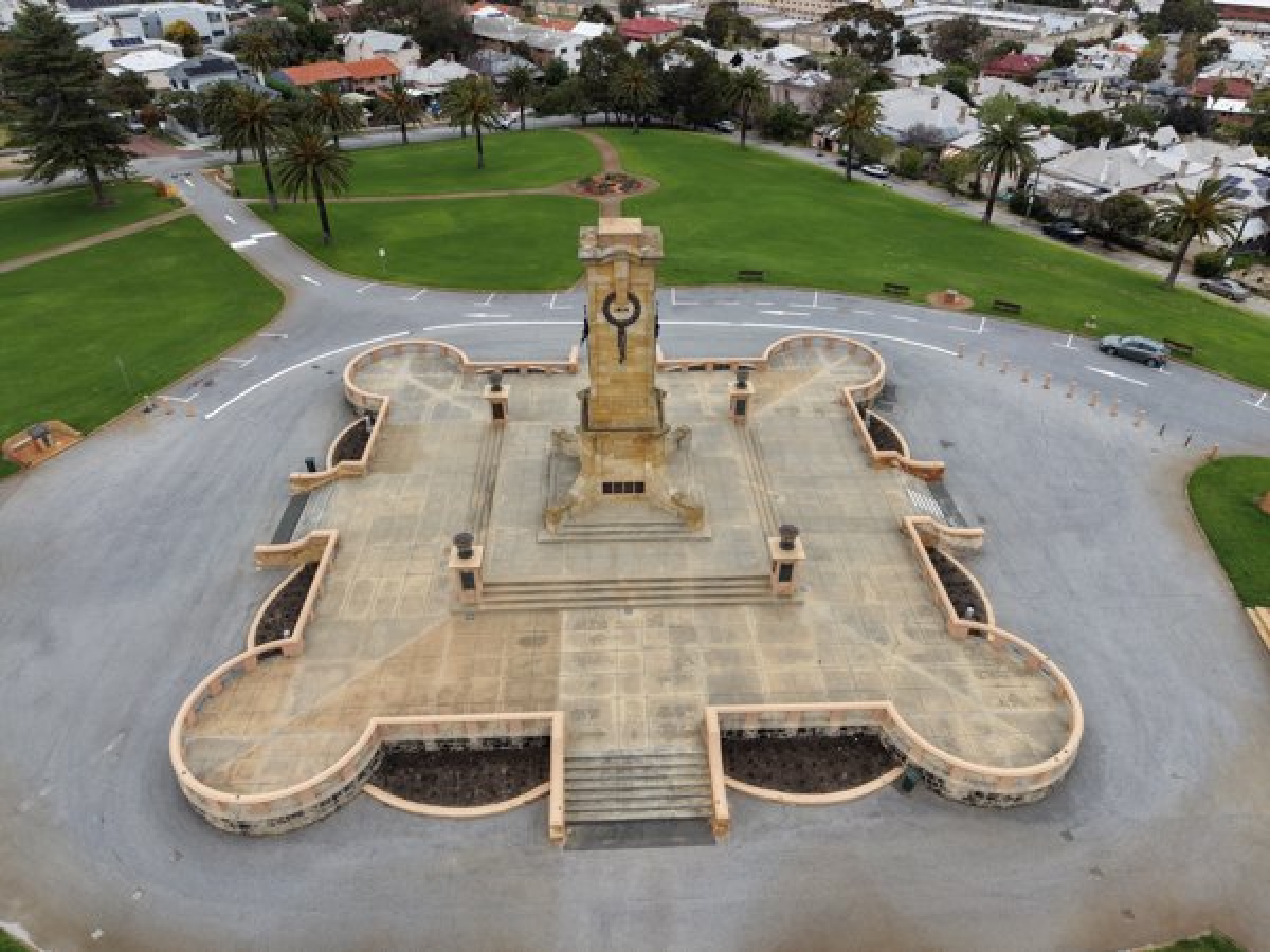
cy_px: 476
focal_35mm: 24
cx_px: 635
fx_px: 881
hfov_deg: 71.6
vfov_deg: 56.8
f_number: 1.8
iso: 100
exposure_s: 1/2000
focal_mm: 8.67
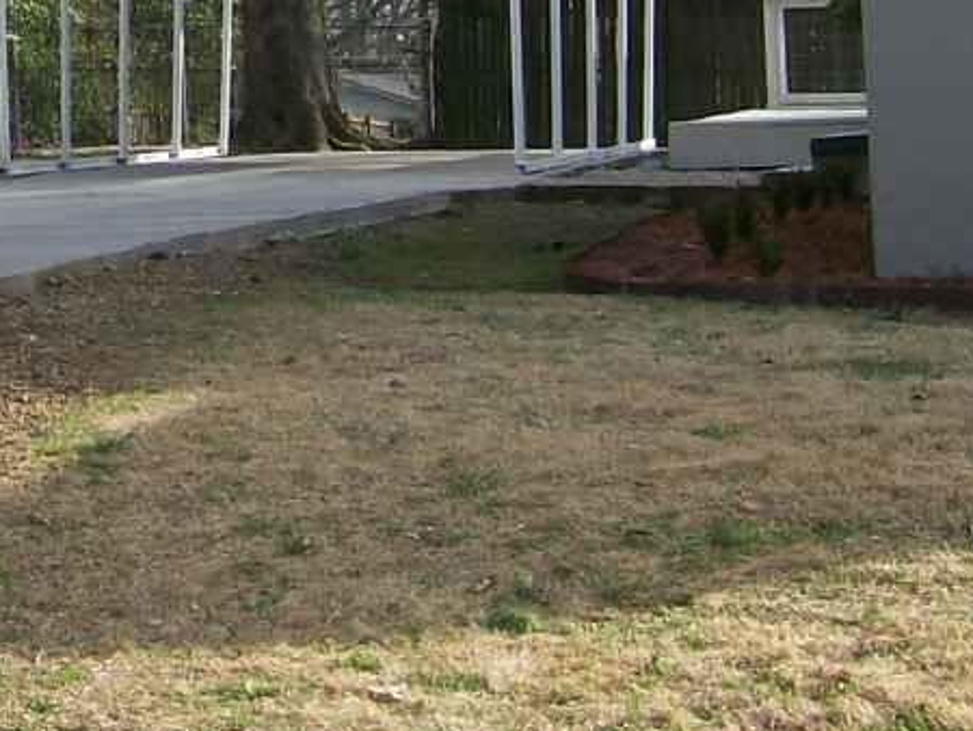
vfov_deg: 11.4
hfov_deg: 14.6
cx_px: -350
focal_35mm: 128
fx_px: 3600
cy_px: -87
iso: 80
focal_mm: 6
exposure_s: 1/817
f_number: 2.7
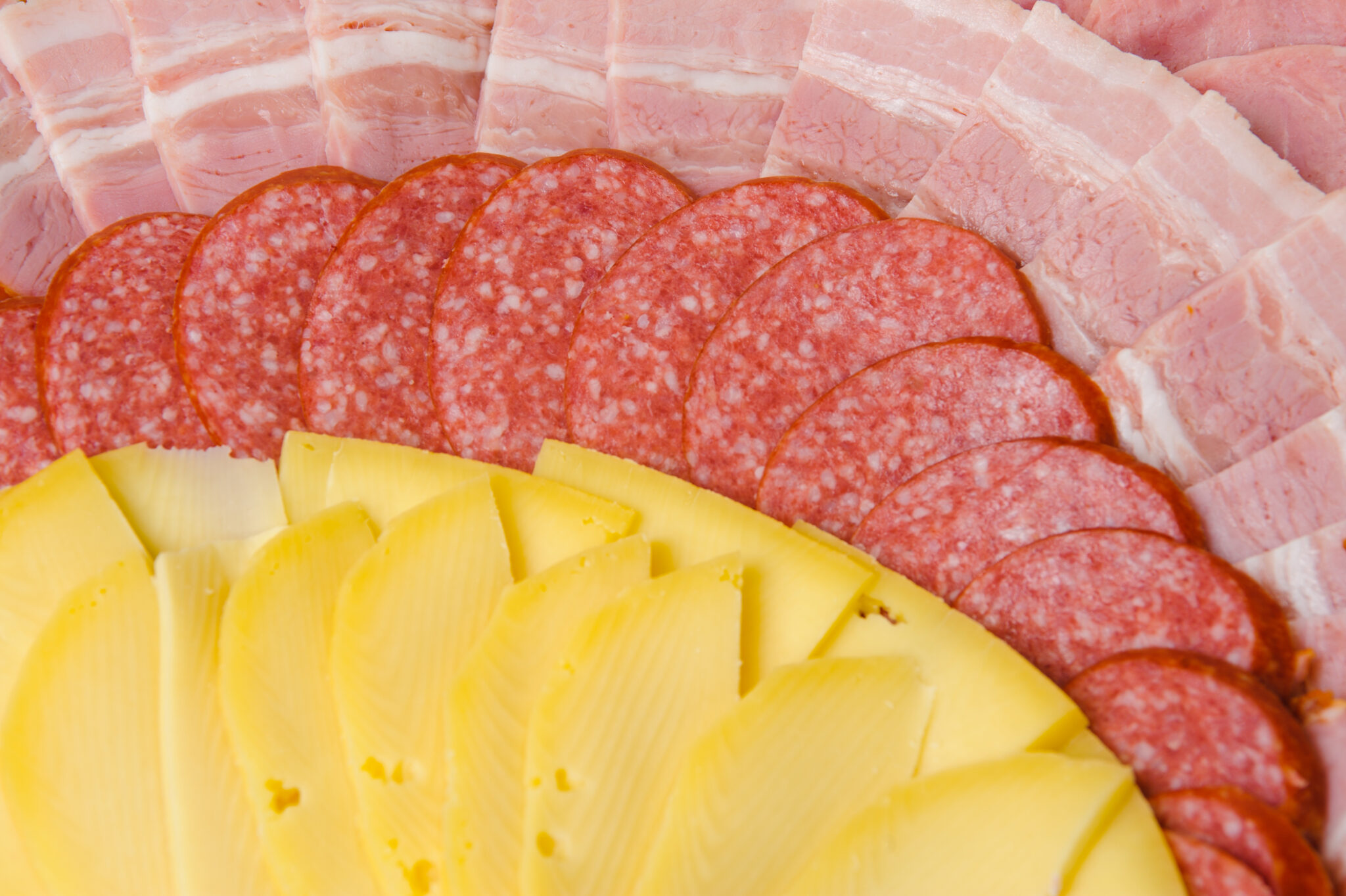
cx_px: 673
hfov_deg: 31.0
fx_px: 2429
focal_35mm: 65
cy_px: 448
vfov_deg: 20.9
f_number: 11
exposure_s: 1/200
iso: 100
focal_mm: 65
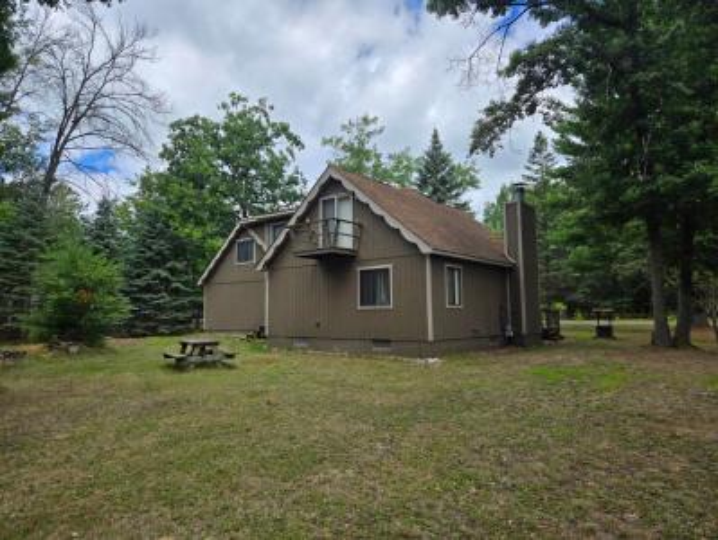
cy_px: 270
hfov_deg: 73.9
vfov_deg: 59.0
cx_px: 359
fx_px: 477
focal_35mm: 23
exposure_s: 1/1700
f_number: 1.8
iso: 25
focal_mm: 5.4
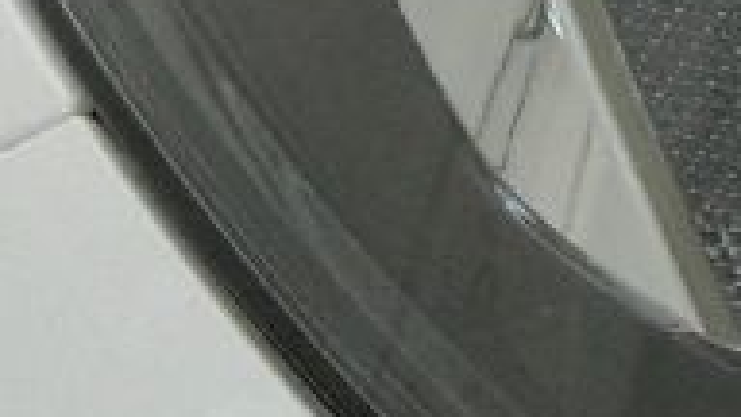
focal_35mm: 546
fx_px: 10728
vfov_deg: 2.2
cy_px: 440
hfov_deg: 3.9
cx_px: 1760
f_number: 4.4
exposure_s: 1/60
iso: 366
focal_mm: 15.32
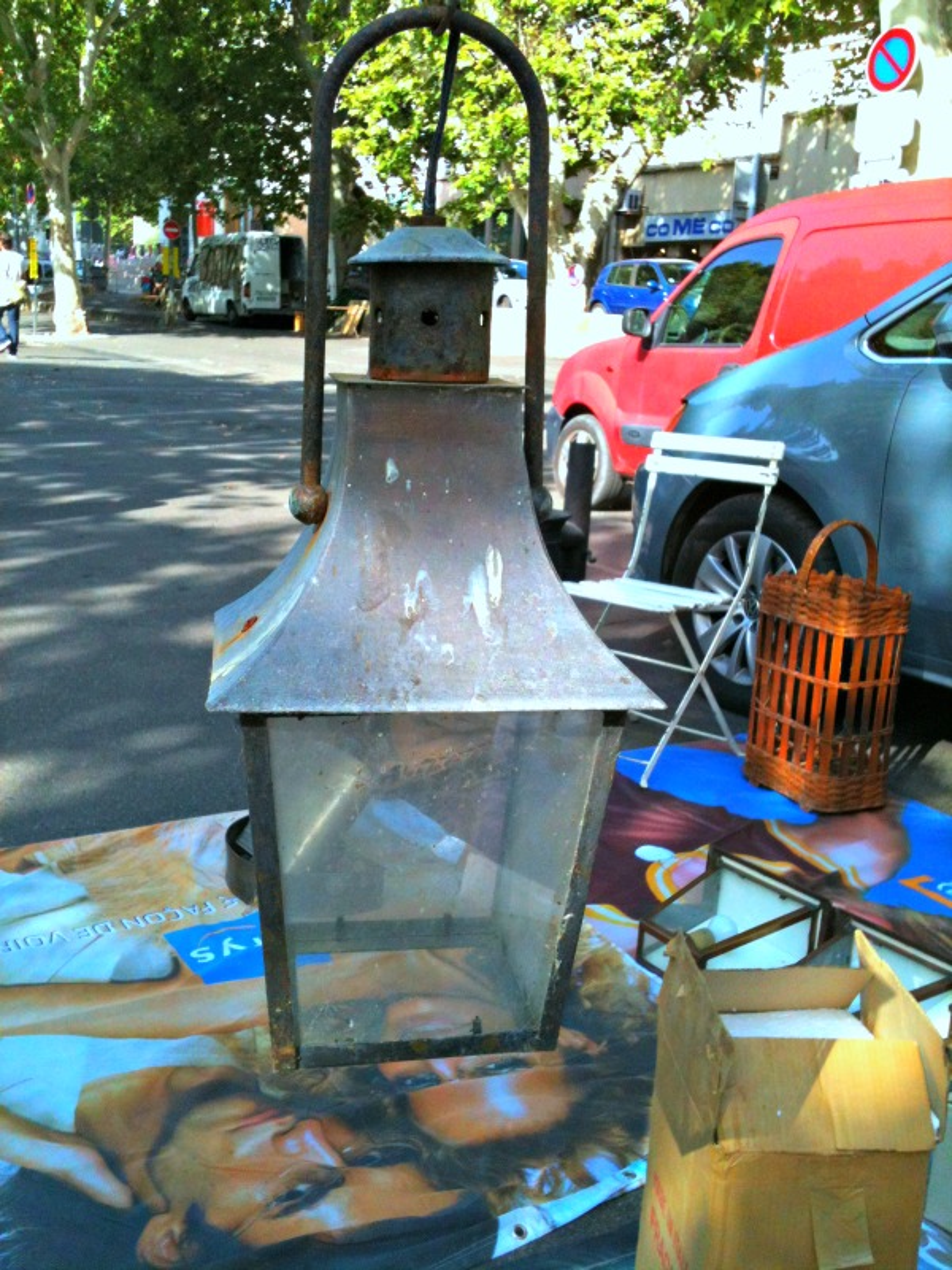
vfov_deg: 52.6
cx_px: 476
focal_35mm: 35
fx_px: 1283
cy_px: 635
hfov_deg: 40.7
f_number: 2.8
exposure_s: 1/303
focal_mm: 3.85
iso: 64
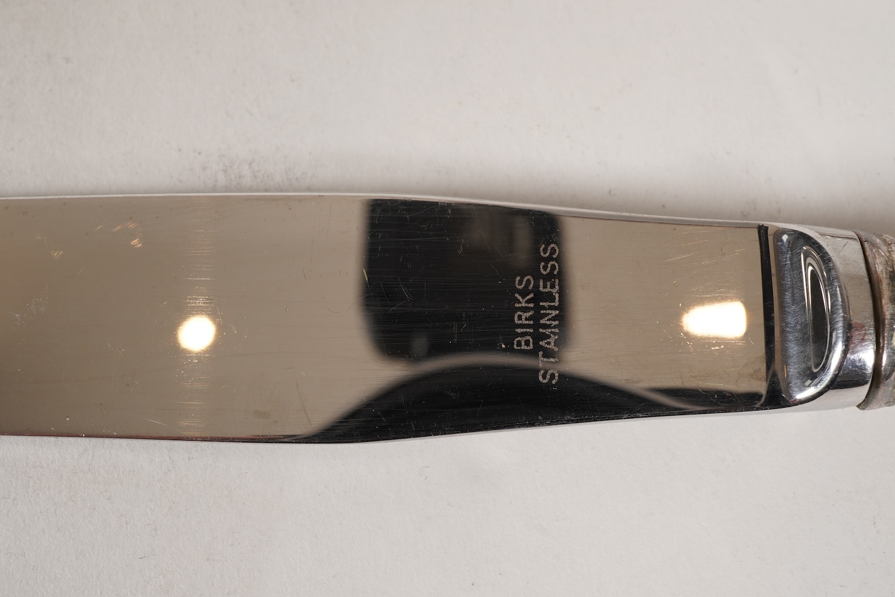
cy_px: 298
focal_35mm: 45
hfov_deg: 43.6
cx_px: 448
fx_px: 1119
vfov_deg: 29.9
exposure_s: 1/125
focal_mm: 30
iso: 400
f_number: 22
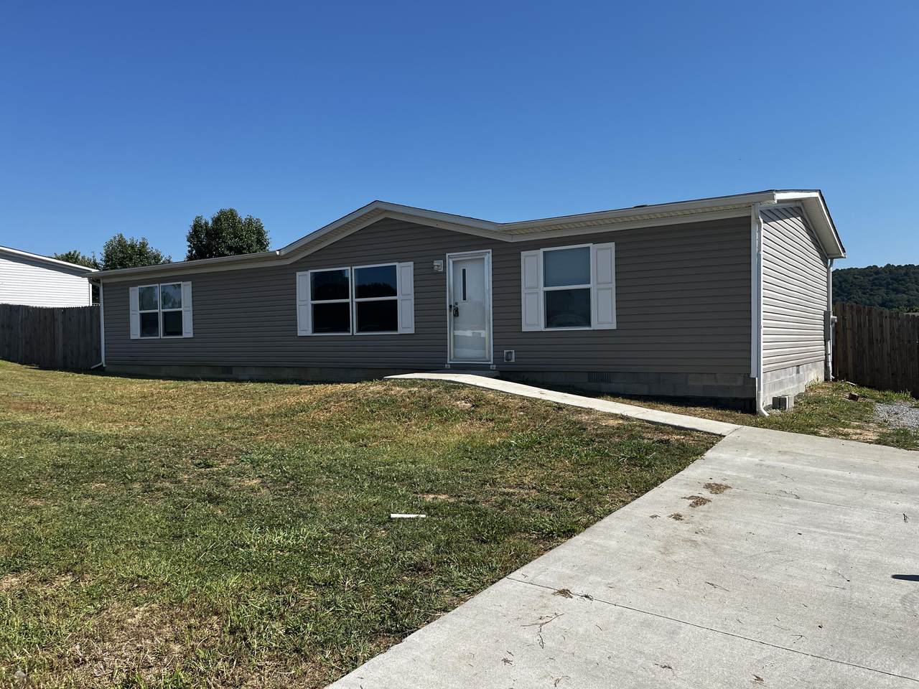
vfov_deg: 53.1
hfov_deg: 67.3
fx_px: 690
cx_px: 460
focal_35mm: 26
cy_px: 344
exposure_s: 1/3745
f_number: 1.6
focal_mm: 5.1
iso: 50
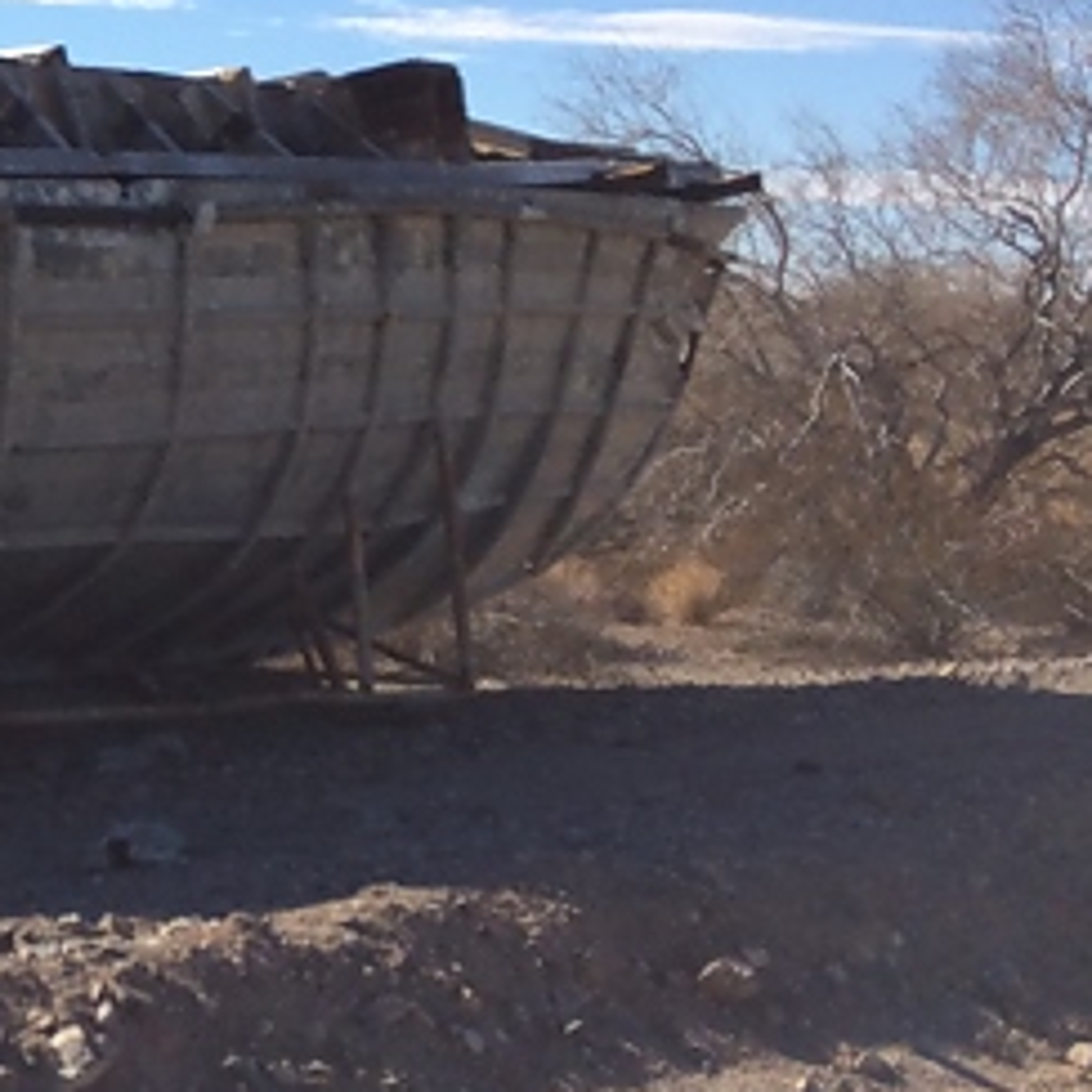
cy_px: 524
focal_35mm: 84
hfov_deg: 17.9
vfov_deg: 20.6
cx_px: -653
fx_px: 2998
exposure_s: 1/2933
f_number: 2.2
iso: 32
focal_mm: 4.2
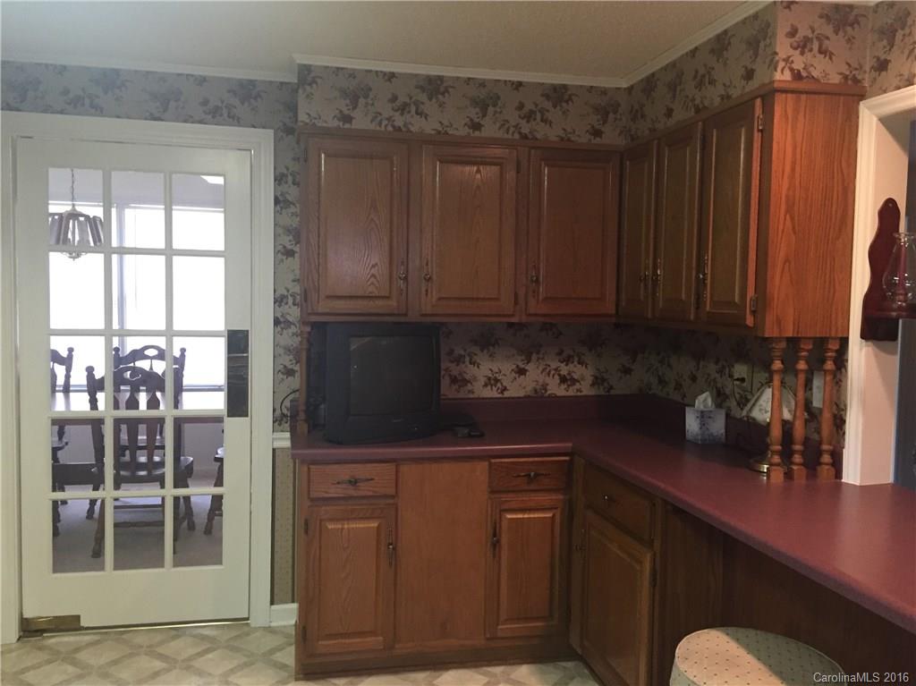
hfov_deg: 61.7
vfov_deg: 48.2
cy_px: 343
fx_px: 767
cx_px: 458
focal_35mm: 29
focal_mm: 4.15
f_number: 2.2
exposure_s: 1/30
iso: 200
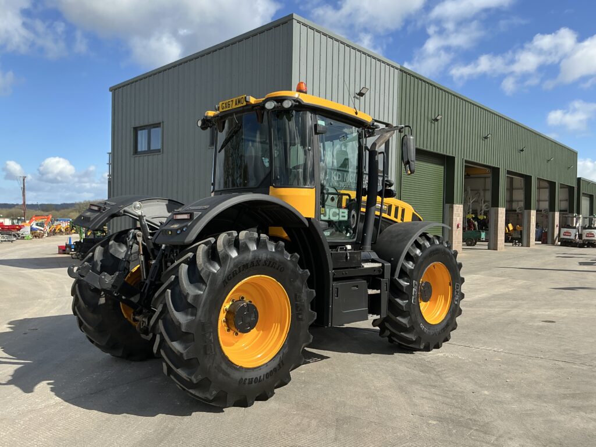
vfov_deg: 49.7
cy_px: 224
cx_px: 298
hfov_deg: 63.4
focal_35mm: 28
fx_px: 482
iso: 25
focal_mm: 3
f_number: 1.8
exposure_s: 1/1490
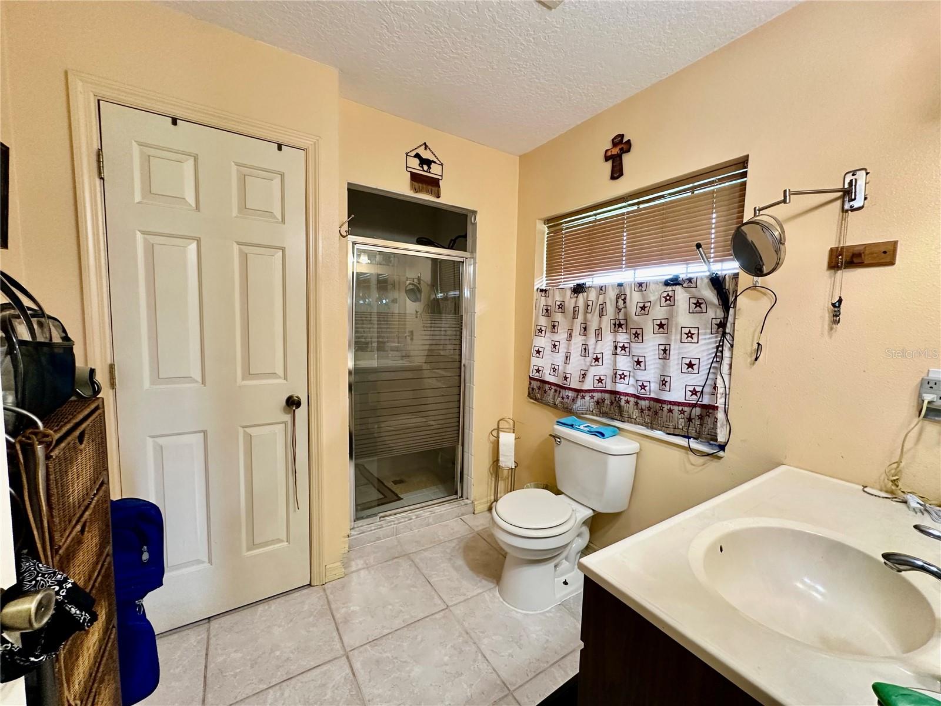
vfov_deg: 85.7
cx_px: 470
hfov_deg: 102.1
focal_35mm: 14
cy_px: 353
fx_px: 381
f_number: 2.2
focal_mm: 2.22
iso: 250
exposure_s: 1/60
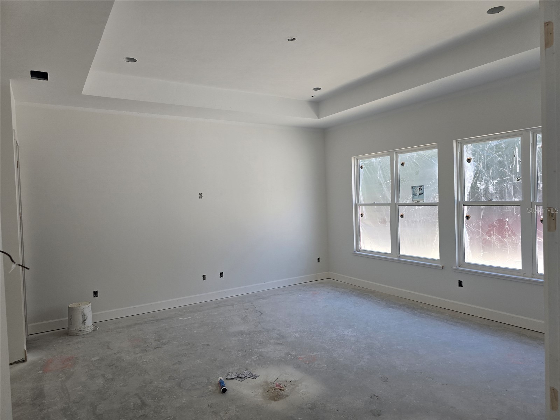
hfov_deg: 73.9
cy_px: 210
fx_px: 372
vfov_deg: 58.9
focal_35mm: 23
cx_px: 280
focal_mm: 6.3
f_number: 1.7
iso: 100
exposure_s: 1/180
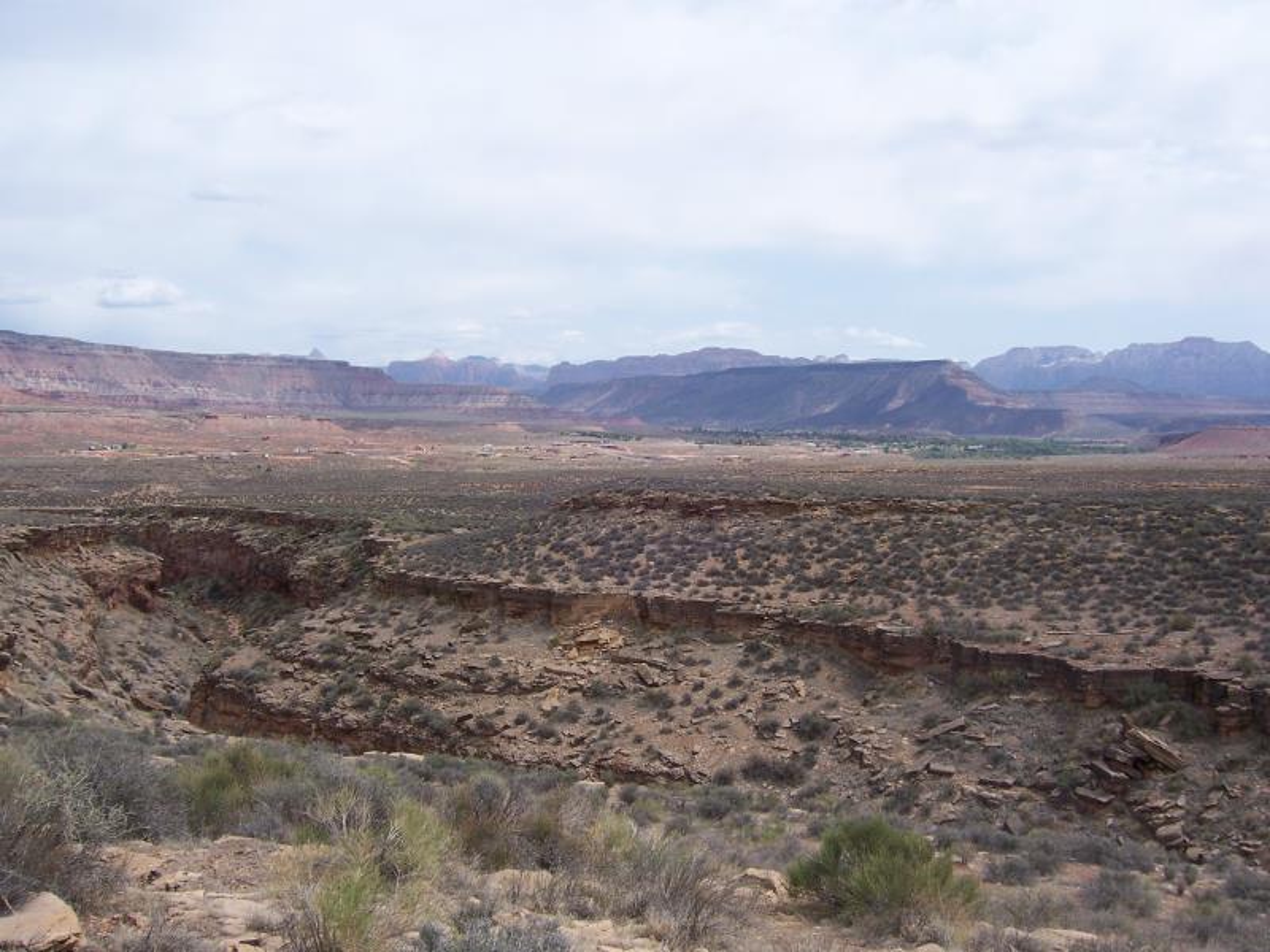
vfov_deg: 39.7
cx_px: 635
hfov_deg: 51.4
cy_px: 476
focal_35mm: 36
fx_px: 1321
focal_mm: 6.2
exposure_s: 1/640
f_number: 4.5
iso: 80
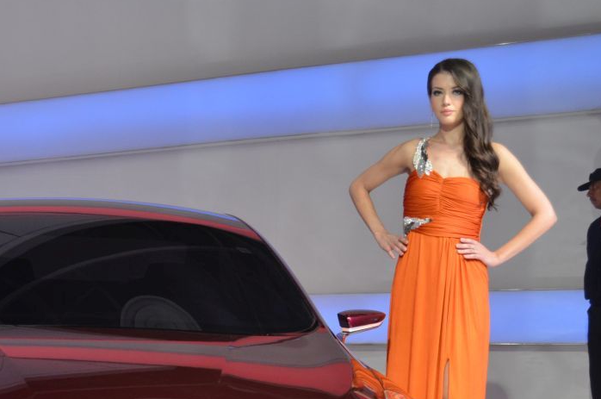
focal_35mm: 77
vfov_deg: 17.4
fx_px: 1283
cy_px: 360
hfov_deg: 26.1
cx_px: 177
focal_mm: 28
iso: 640
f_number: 5
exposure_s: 1/250
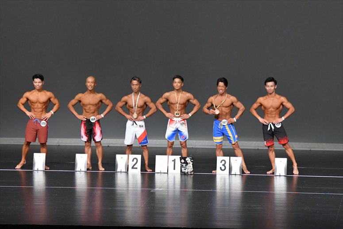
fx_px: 1743
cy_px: 114
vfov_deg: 7.5
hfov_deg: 11.2
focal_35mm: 183
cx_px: 172
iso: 5000
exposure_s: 1/400
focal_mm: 122
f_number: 5.6
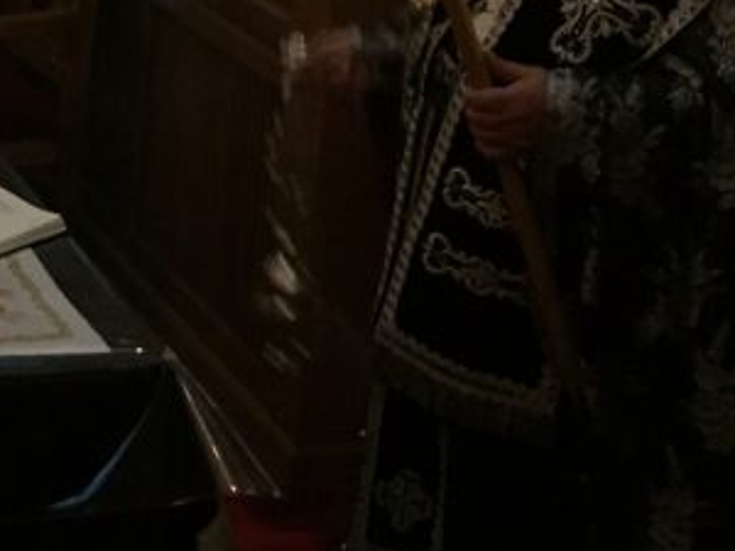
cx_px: 130
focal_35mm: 99
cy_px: -181
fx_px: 2102
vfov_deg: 14.3
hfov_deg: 19.6
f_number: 2.2
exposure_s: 1/17
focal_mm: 4.15
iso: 400
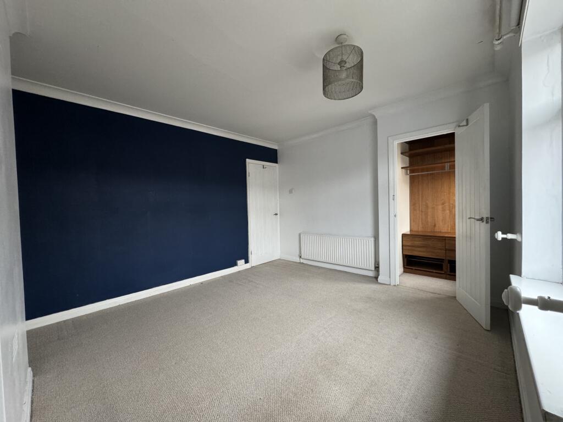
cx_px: 282
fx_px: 228
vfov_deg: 85.7
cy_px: 211
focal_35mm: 14
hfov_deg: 102.1
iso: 320
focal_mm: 2.22
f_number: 2.2
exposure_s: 1/50
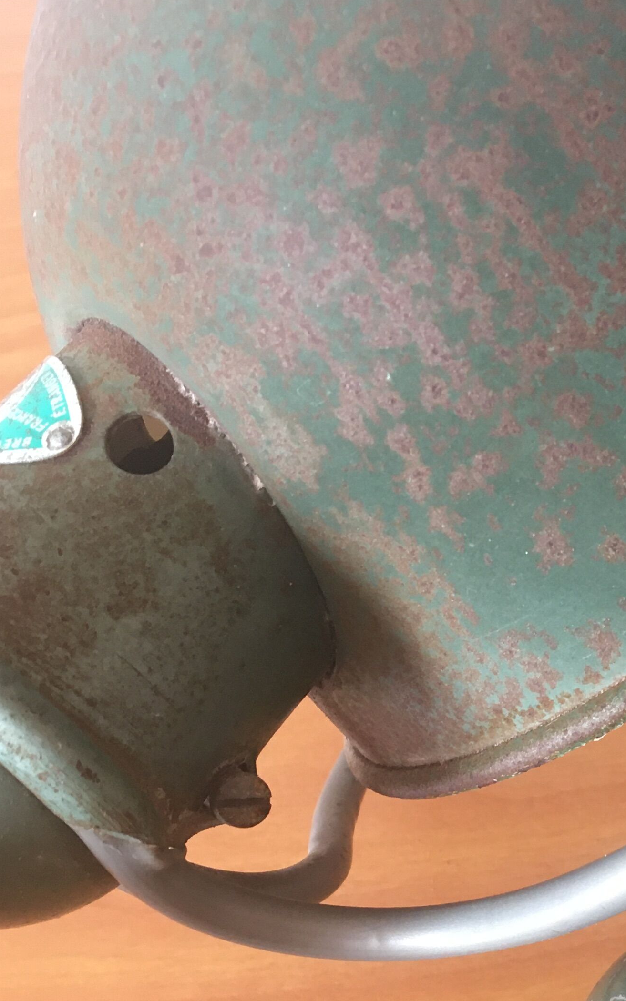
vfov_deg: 33.3
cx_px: 650
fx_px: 1611
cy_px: 835
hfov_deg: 21.1
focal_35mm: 59
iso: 125
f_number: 2.2
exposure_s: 1/33
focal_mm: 4.15
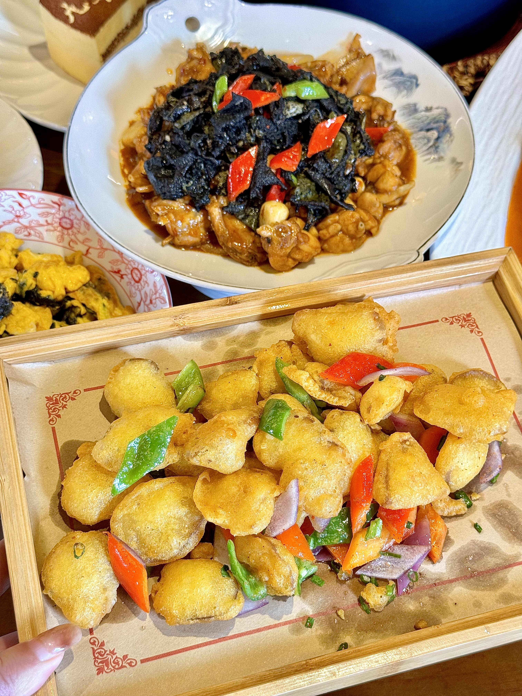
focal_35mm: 48
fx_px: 965
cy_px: 348
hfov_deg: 30.3
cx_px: 261
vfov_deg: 39.7
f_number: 1.78
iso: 64
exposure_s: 1/50
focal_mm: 6.86
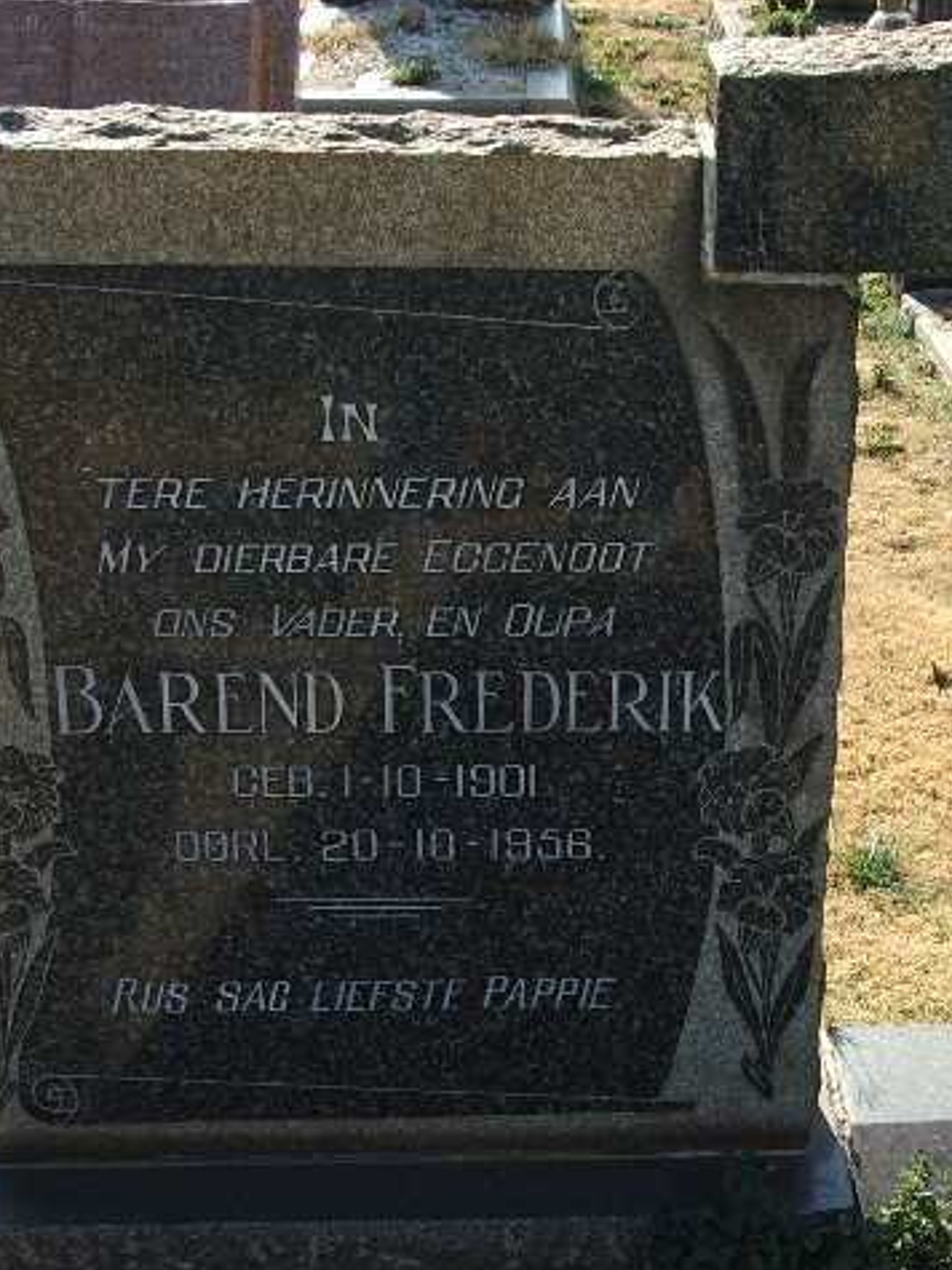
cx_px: 698
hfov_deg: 22.1
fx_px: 2421
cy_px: 636
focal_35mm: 66
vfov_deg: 29.4
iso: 50
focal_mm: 8.2
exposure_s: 1/100
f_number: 5
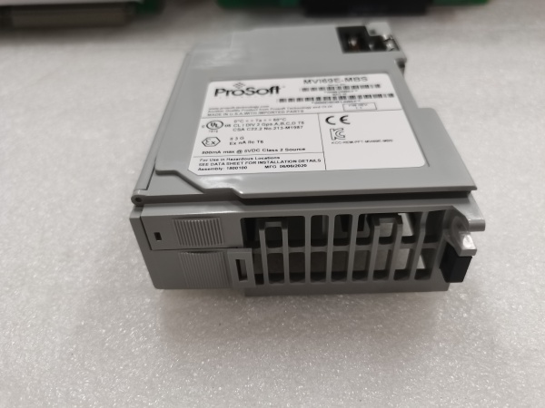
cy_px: 204
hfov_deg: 67.3
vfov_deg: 53.1
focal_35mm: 26
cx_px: 272
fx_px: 409
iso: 125
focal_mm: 5.58
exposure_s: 1/50
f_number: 1.8
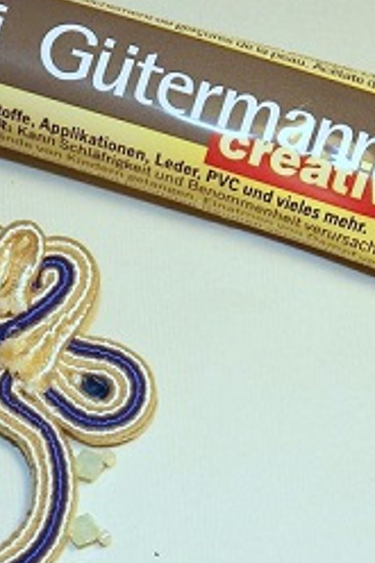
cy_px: 440
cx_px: 107
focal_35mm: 126
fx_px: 1971
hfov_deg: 10.8
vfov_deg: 16.2
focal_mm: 9
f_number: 3.8
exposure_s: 1/160
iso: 100
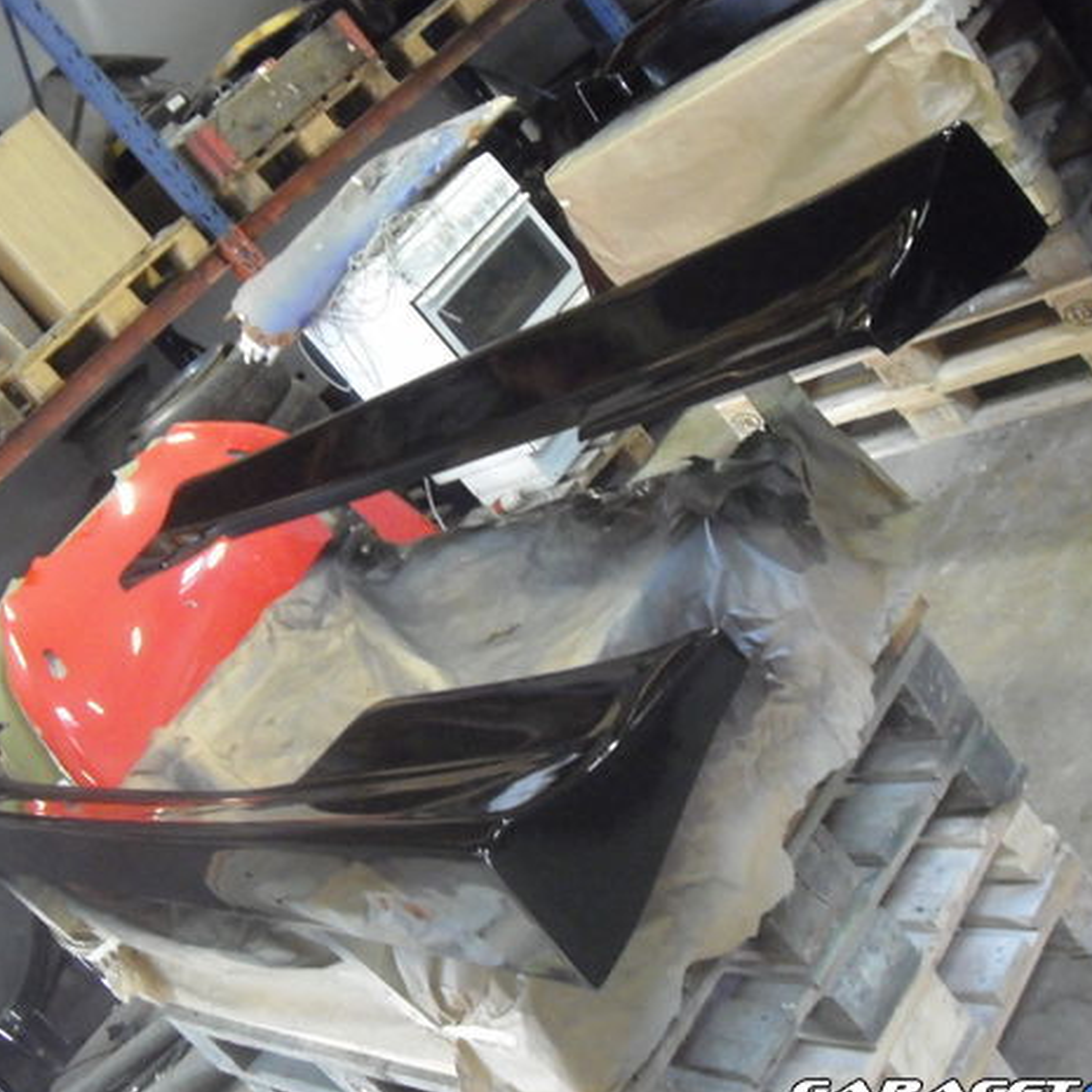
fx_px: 1606
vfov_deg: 37.6
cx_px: 441
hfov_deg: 37.4
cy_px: 552
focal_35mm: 45
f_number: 2.7
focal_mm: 6.2
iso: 800
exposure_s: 1/20
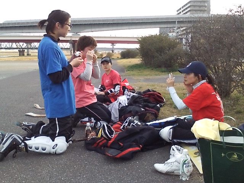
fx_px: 204
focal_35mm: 29
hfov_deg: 61.7
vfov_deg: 48.2
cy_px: 92
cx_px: 122
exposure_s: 1/167
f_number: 3.5
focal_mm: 3.73
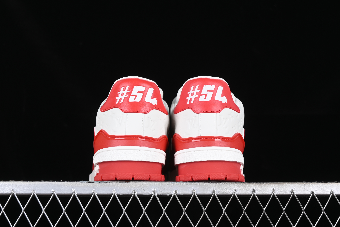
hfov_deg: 27.0
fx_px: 708
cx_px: 170
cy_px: 114
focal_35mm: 75
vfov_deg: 18.2
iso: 160
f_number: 7.1
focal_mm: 50
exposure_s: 1/80
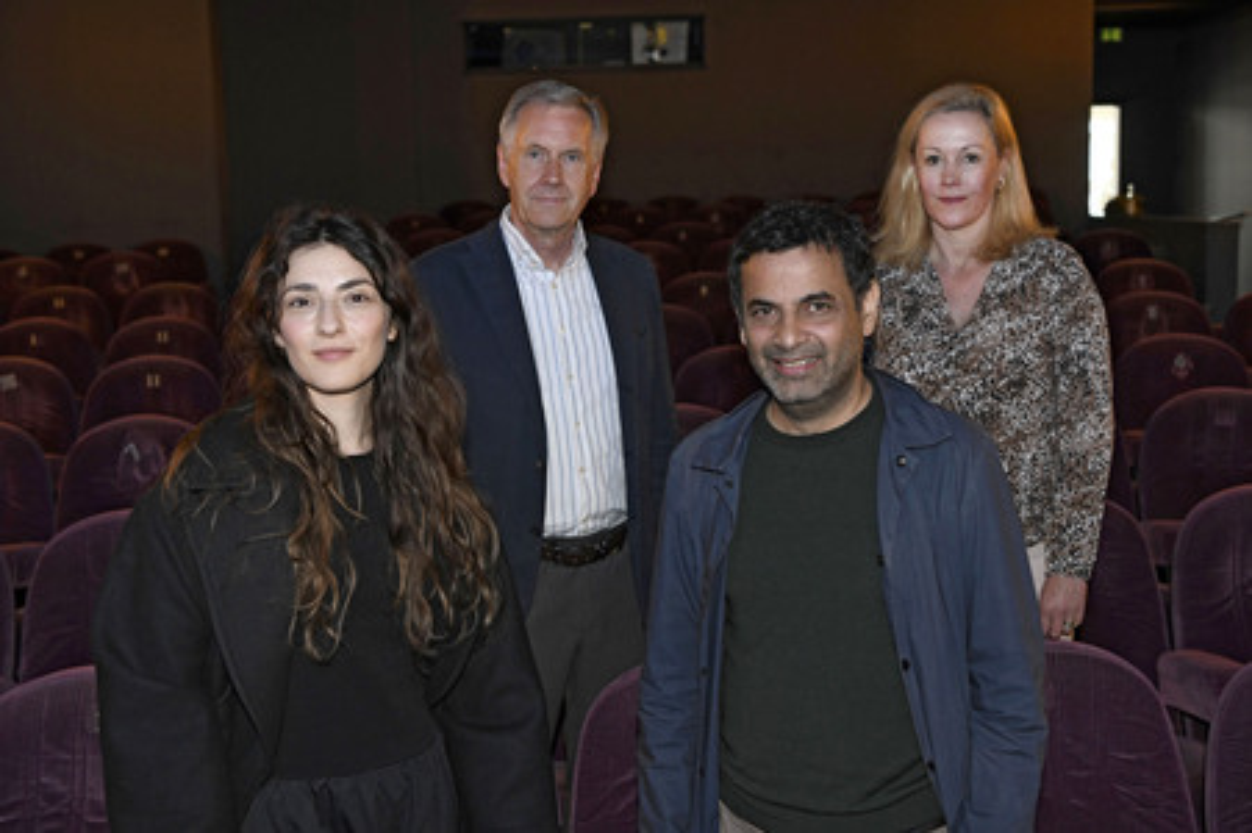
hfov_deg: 54.5
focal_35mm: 35
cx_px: 626
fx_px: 1216
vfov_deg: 37.8
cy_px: 416
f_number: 4
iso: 1600
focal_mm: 35
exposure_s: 1/50
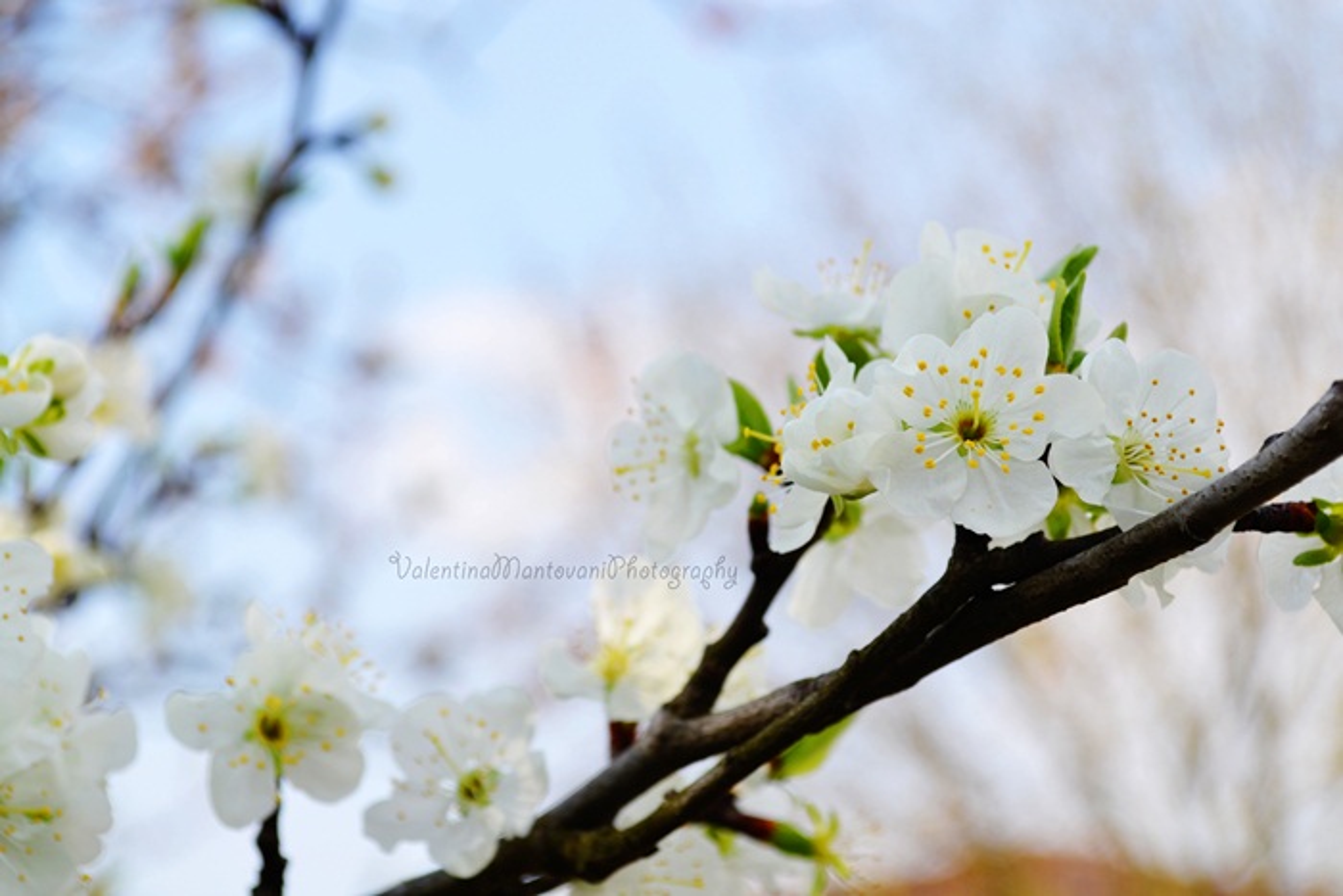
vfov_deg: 16.6
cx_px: 672
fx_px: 3078
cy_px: 448
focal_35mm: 82
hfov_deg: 24.6
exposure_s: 1/200
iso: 100
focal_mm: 55
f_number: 8
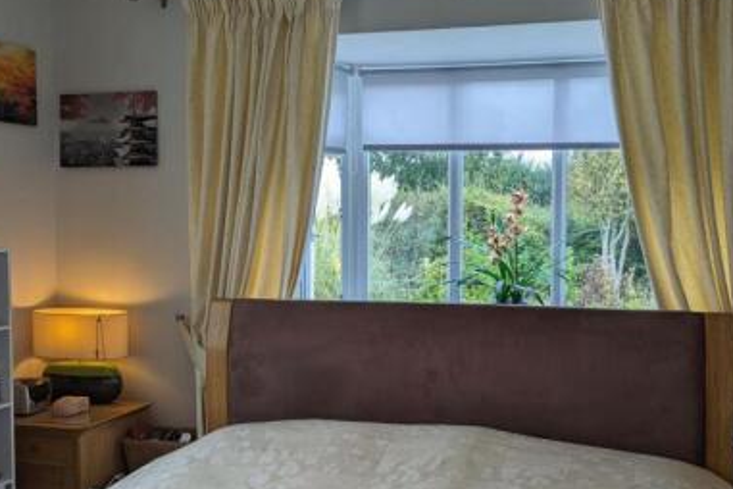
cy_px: 238
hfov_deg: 50.1
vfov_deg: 35.1
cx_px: 468
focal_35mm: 38
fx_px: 774
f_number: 1.85
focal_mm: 6.81
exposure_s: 1/216
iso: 46
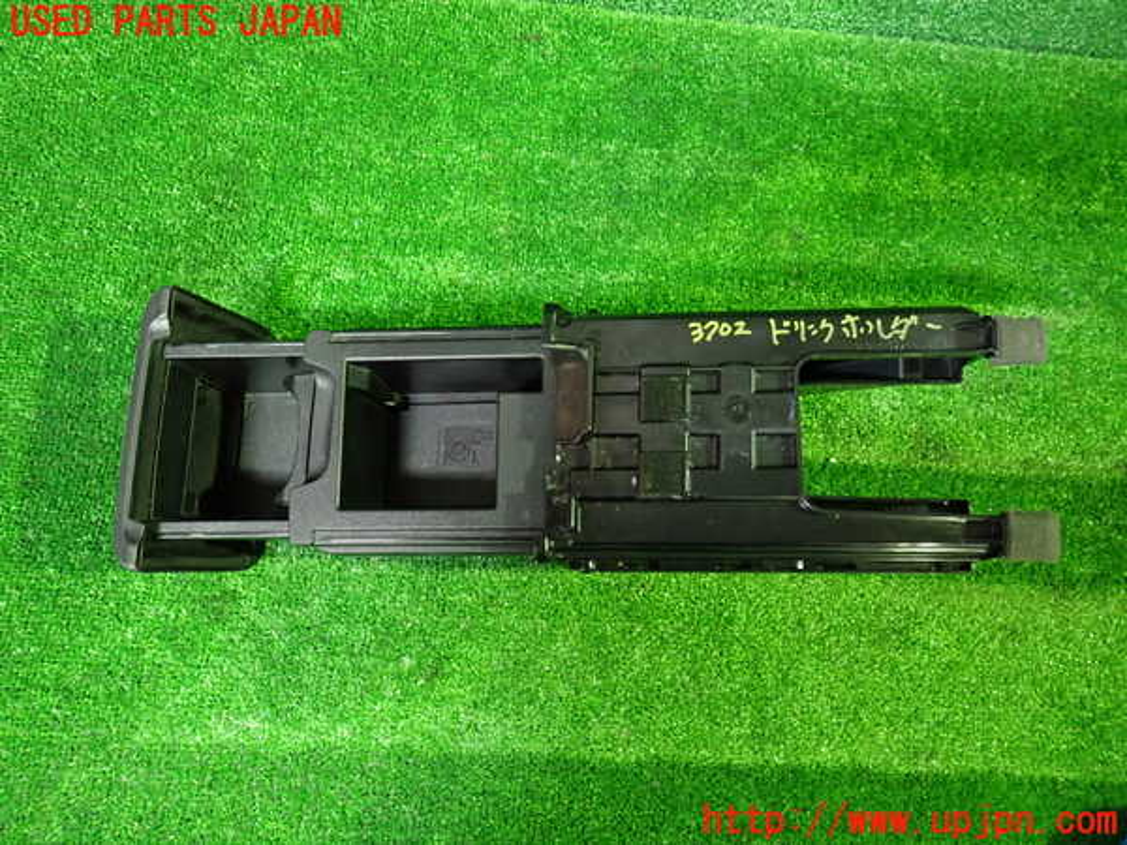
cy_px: 422
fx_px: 814
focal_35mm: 25
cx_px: 564
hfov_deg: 69.4
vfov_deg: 54.9
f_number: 2
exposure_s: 1/30
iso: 800
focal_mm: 4.5
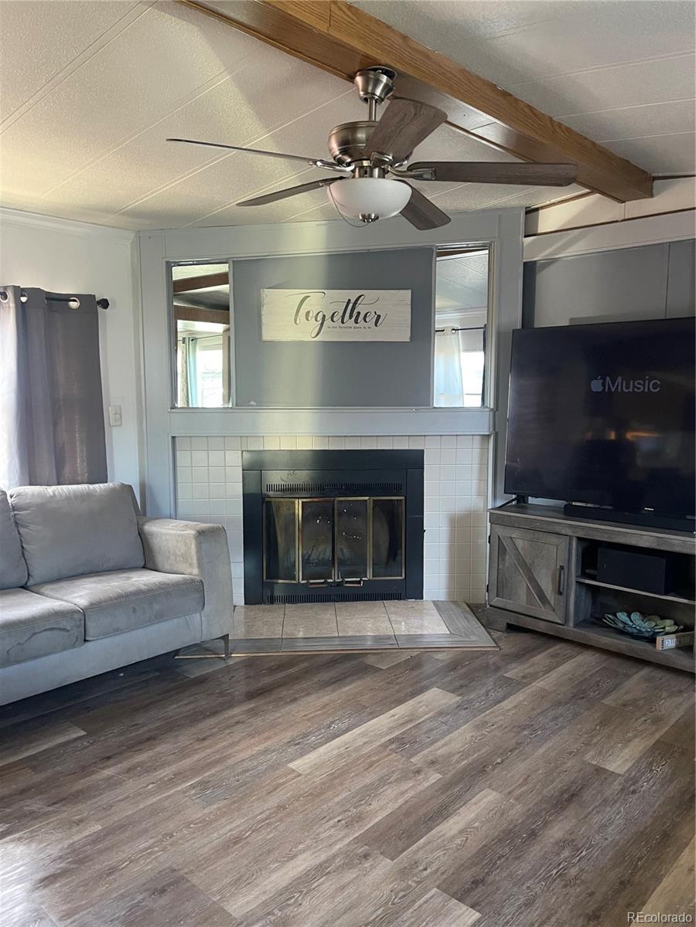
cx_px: 348
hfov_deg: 54.9
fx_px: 670
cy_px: 464
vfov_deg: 69.4
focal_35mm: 25
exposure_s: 1/60
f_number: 1.6
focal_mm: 5.1
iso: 400
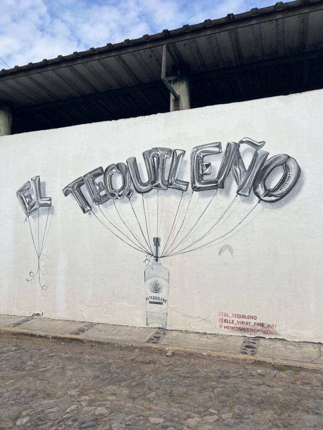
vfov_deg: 67.3
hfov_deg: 53.1
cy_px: 215
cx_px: 162
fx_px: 323
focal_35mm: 26
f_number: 1.5
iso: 50
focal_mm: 5.7
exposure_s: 1/4831
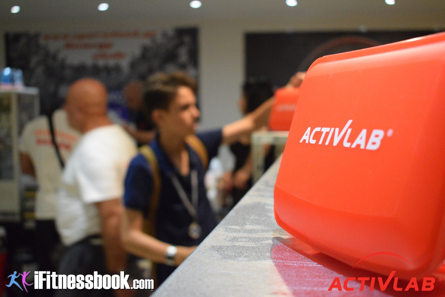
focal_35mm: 44
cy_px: 148
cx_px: 222
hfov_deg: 45.0
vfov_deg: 30.8
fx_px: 538
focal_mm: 29
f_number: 4.2
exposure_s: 1/60
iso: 5600
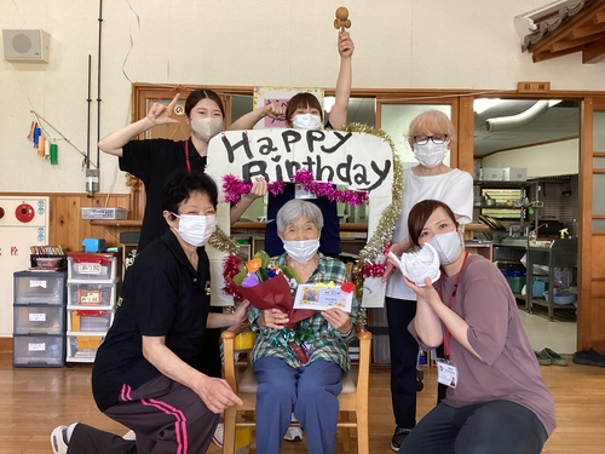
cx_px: 302
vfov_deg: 45.4
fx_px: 542
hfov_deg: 58.4
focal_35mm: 31
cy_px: 227
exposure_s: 1/60
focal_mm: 3.3
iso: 160
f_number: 2.4
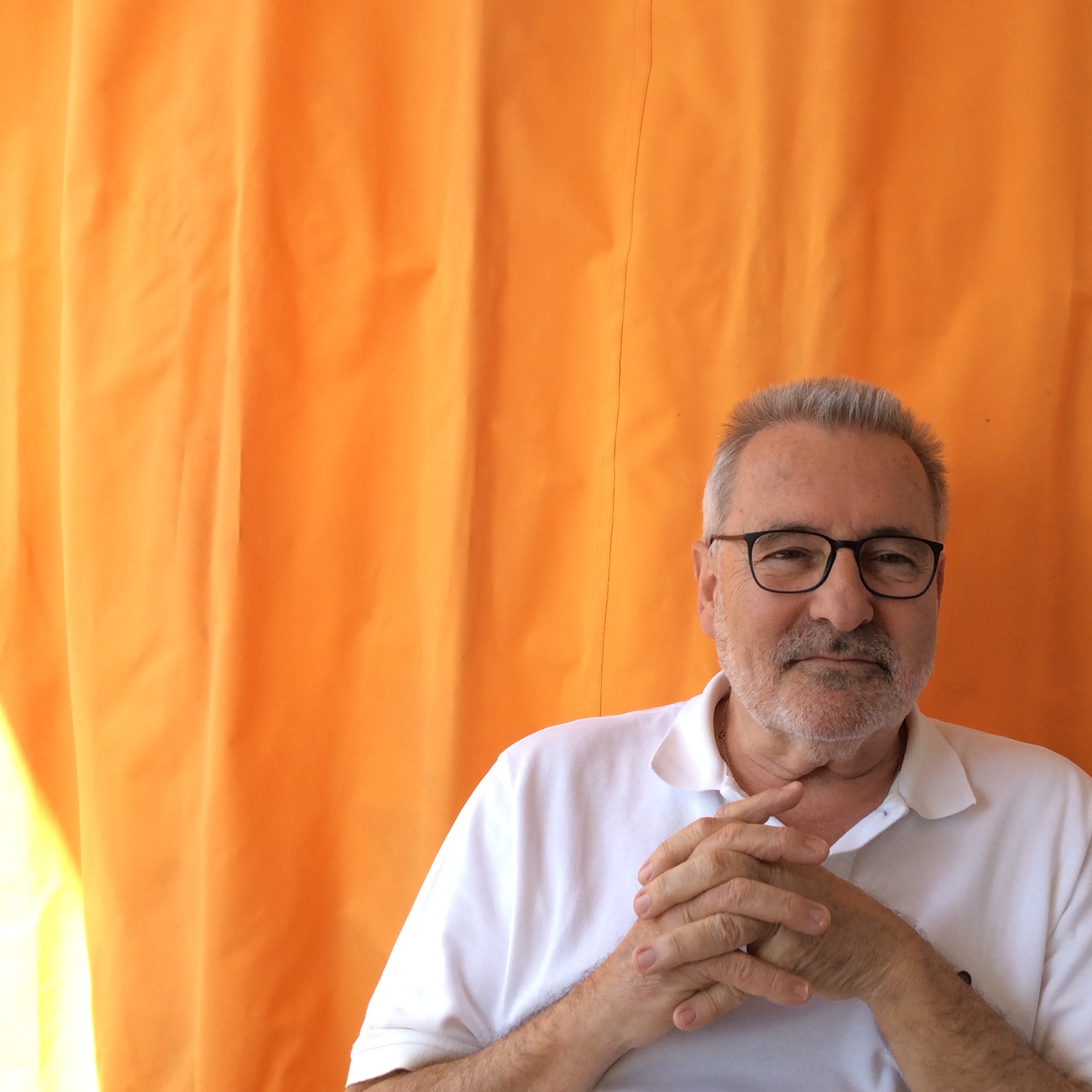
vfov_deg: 41.9
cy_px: 535
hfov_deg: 41.1
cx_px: 757
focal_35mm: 40
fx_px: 1428
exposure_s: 1/275
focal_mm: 3.3
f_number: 2.4
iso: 32
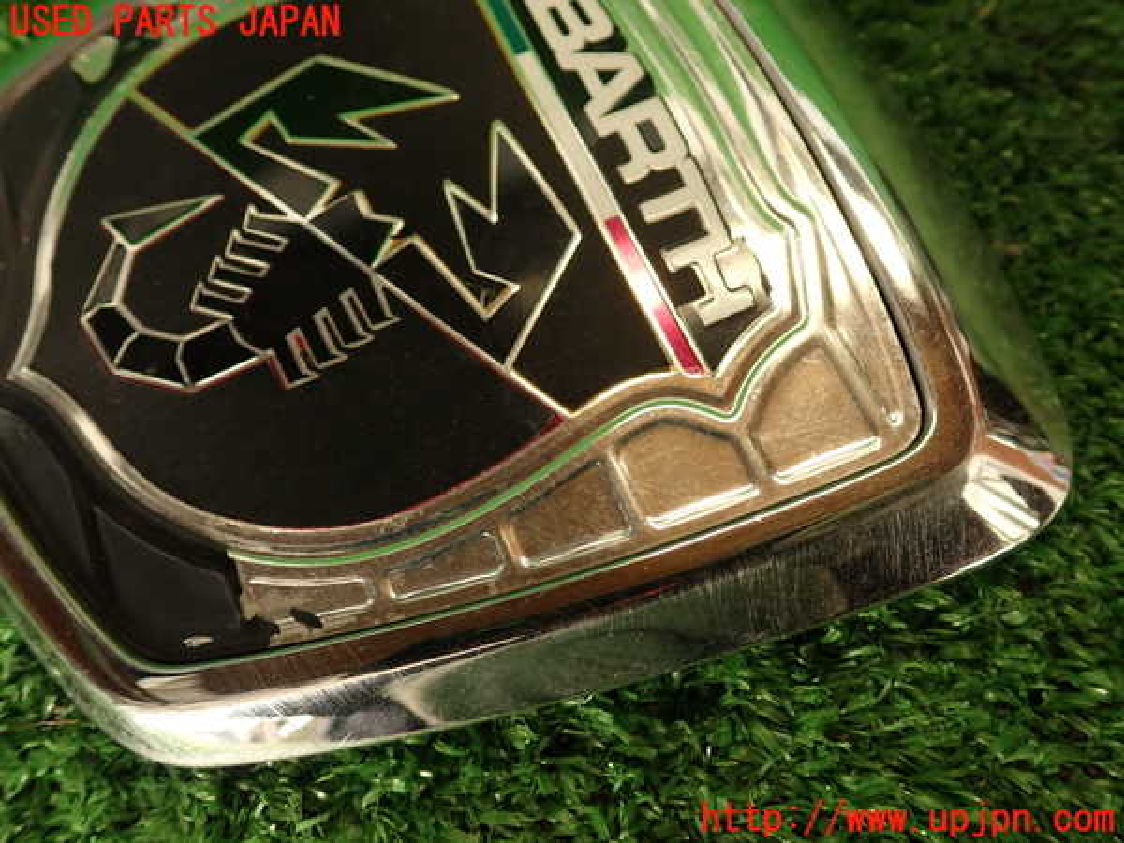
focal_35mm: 32
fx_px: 1039
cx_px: 562
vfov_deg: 44.2
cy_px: 422
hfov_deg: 56.8
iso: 125
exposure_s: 1/60
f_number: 2.4
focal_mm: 5.79
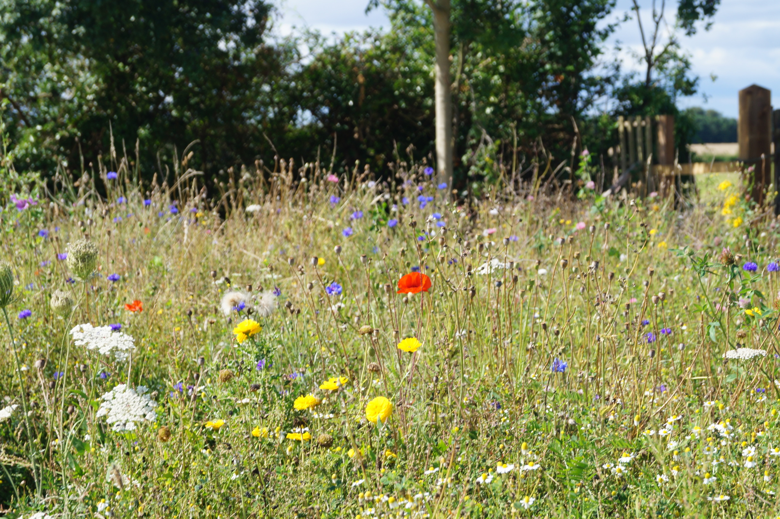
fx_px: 1624
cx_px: 390
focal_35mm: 75
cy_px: 260
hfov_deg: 27.0
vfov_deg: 18.2
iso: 100
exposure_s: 1/125
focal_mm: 50
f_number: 9
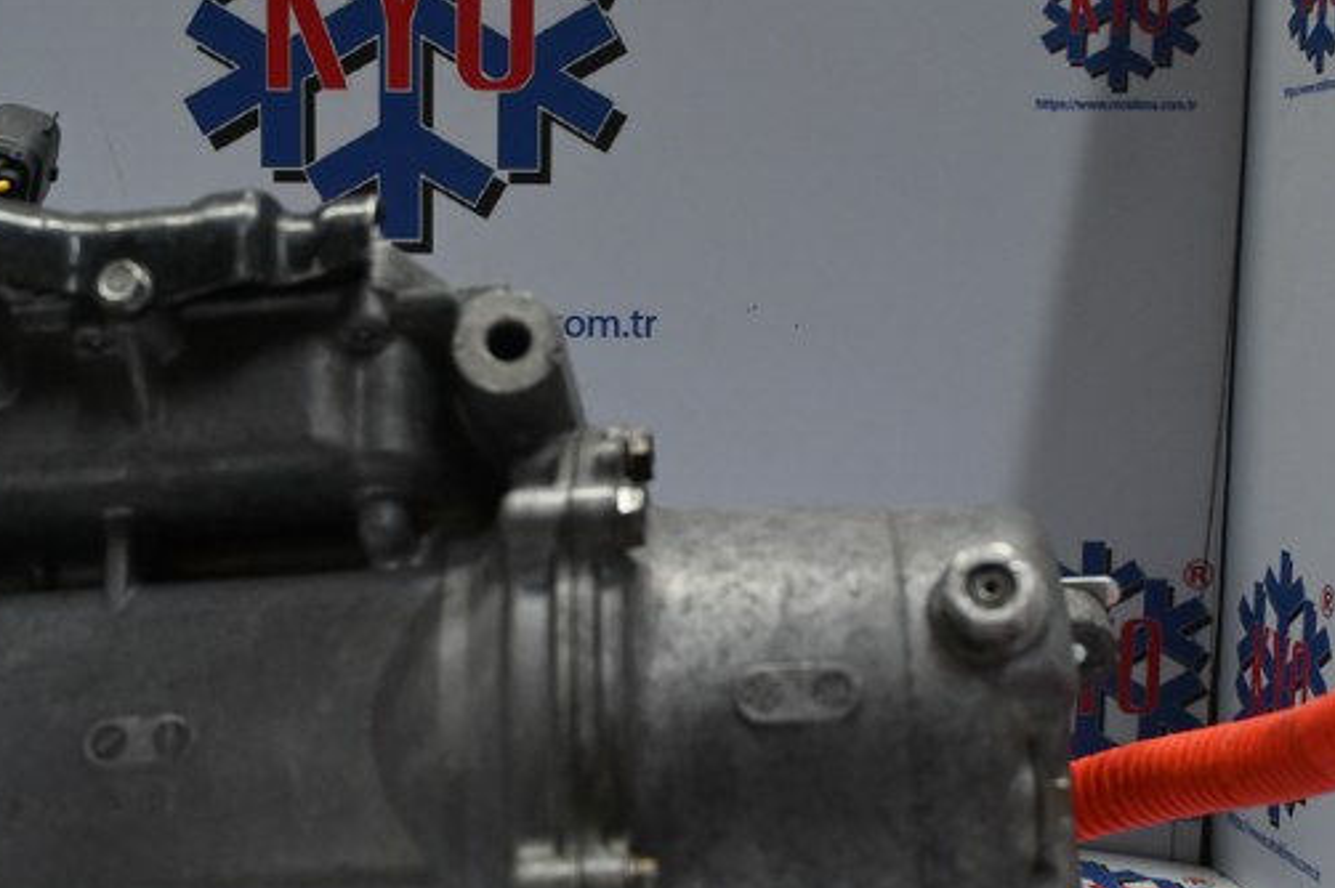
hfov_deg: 33.2
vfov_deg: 22.6
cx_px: 428
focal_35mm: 60
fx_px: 2216
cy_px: 608
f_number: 4.2
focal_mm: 25
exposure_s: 1/125
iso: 1000
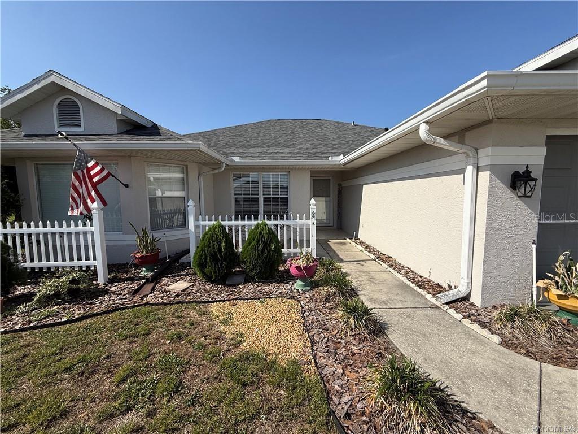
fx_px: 234
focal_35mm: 14
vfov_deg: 85.7
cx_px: 289
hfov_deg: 102.1
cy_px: 217
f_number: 2.2
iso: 50
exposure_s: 1/1901
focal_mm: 2.22
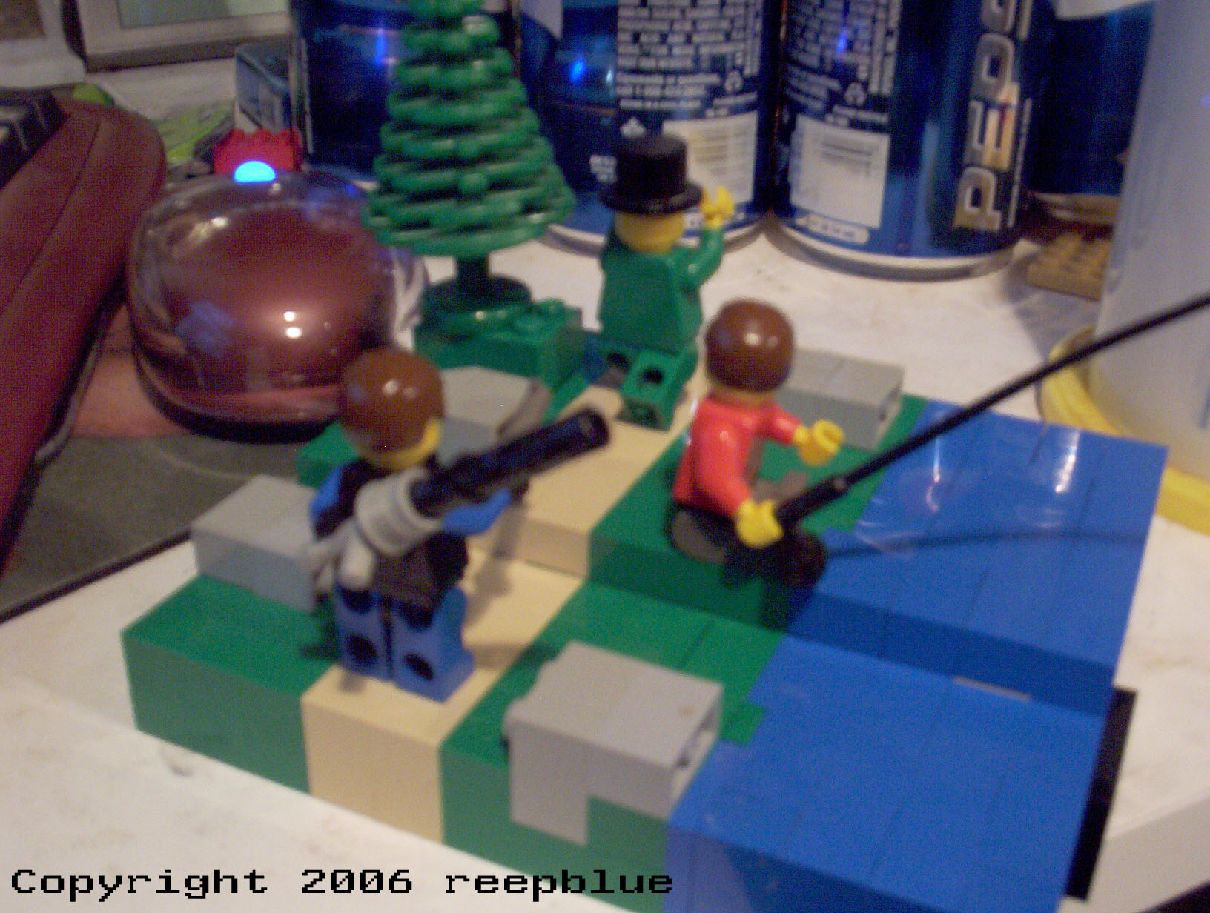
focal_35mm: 39
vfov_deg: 37.0
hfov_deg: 47.8
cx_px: 605
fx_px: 1366
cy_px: 456
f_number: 4.5
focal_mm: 6
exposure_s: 1/8
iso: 200
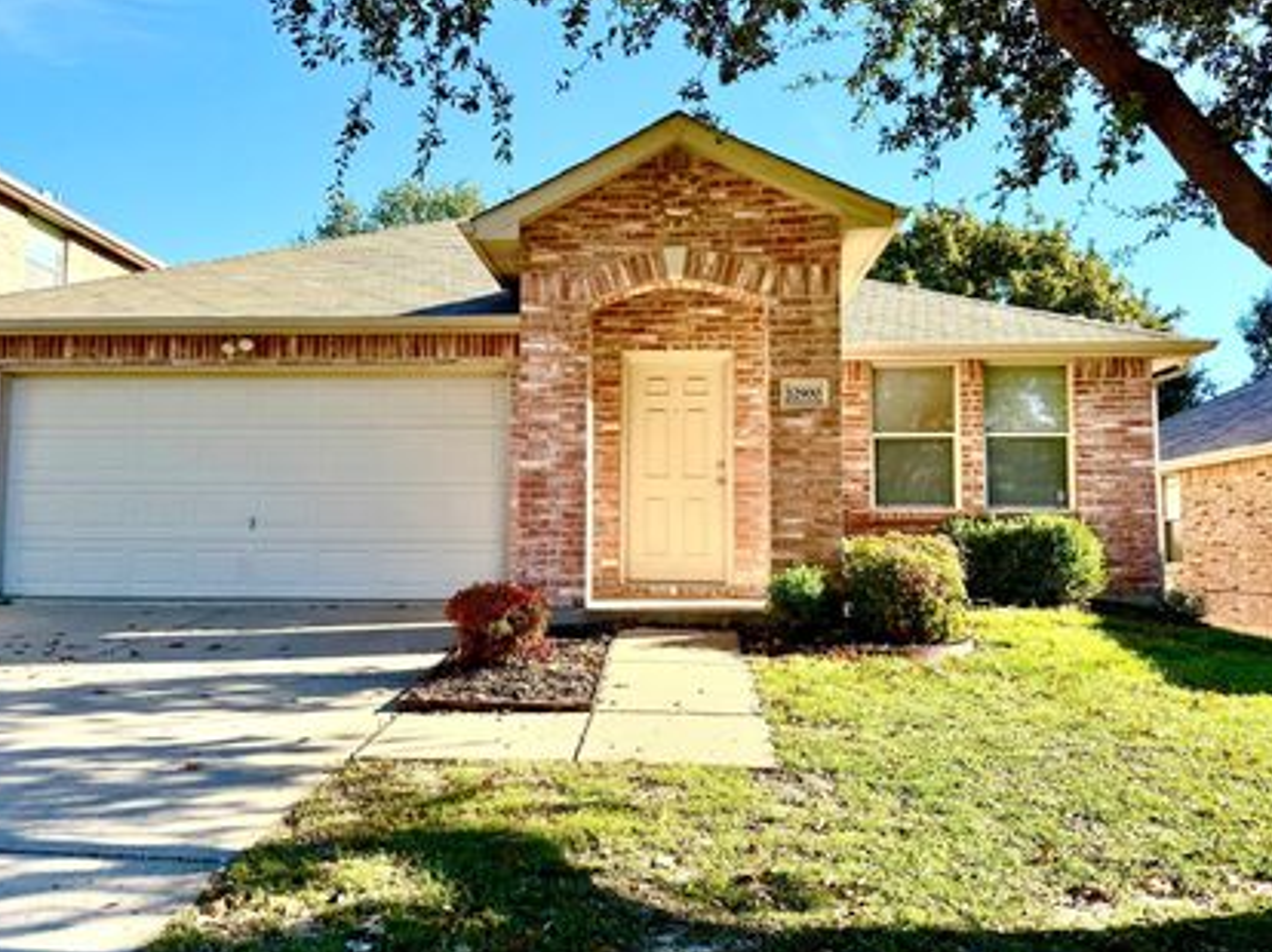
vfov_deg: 48.2
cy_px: 462
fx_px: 1065
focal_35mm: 29
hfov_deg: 61.6
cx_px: 571
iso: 80
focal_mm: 6.76
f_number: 1.78
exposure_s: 1/1770
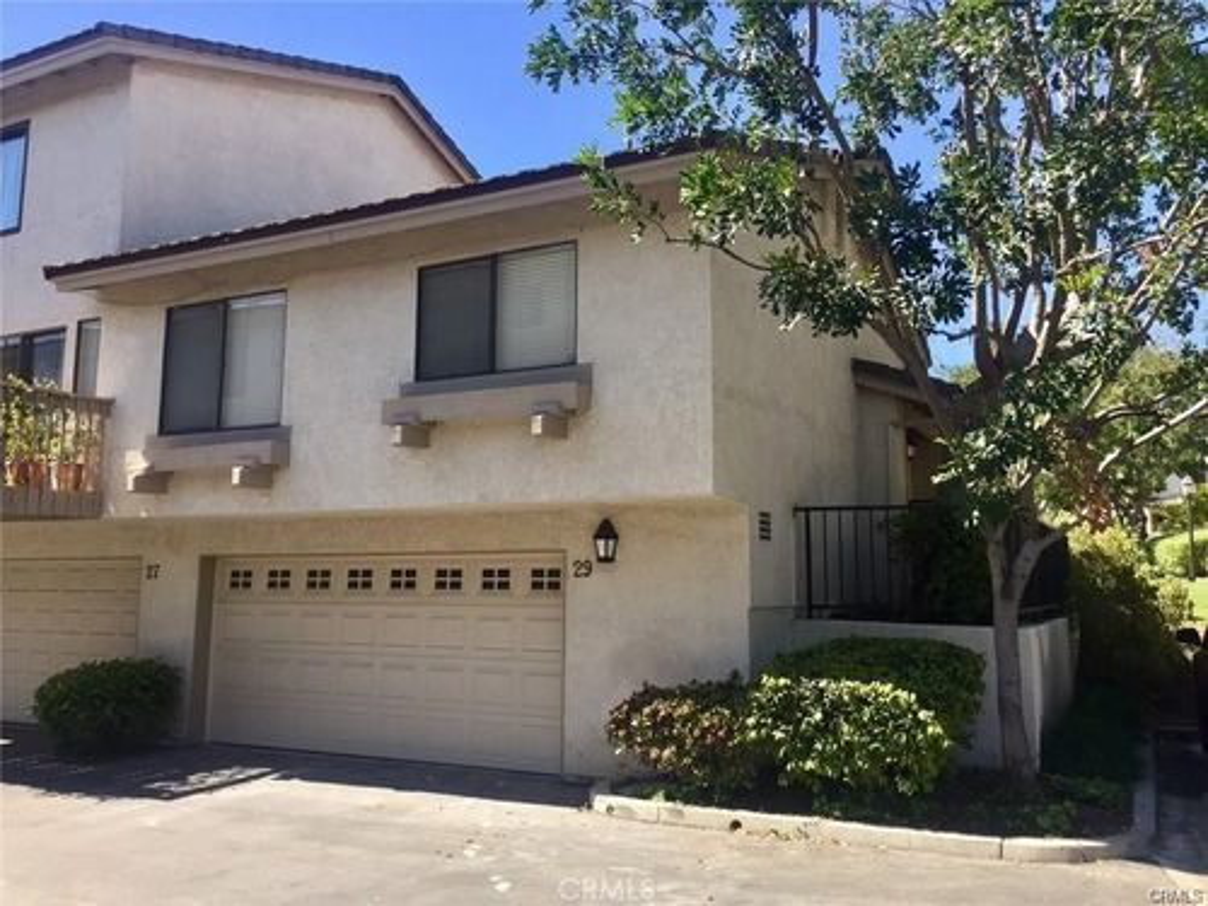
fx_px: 1012
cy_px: 453
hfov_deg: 61.7
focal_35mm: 29
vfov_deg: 48.2
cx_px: 604
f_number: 2.2
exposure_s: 1/898
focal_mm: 4.15
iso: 32
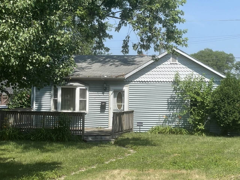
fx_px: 361
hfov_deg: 36.8
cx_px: 120
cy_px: 90
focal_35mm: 52
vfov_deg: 28.0
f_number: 2
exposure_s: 1/1142
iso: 25
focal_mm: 6
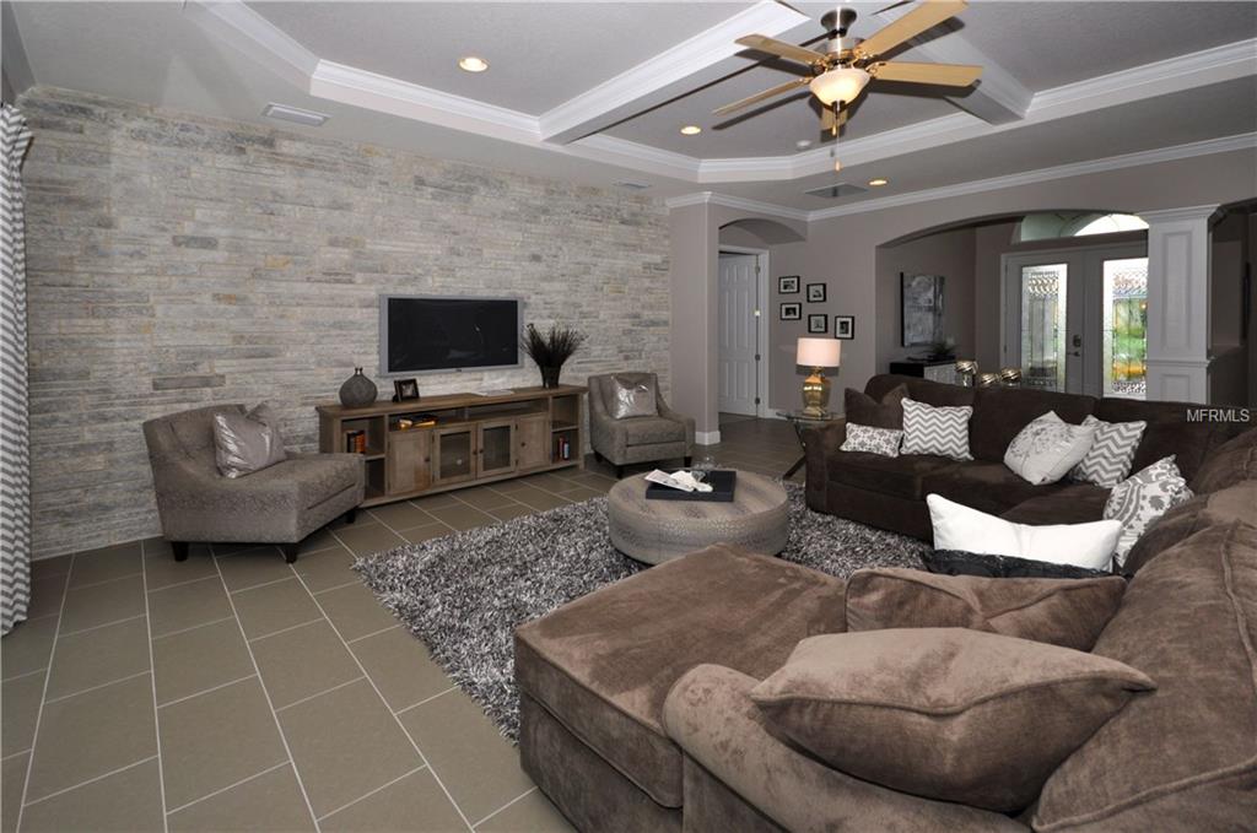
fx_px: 575
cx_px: 628
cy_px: 416
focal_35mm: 16
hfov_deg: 95.1
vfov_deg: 71.9
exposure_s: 1/125
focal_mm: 11
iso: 200
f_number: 6.3
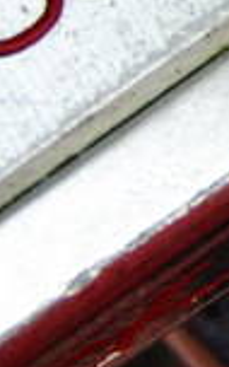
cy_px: -104
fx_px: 1648
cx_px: 615
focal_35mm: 165
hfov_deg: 7.3
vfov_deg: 12.3
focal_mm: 6.42
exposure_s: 1/80
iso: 320
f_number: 3.6
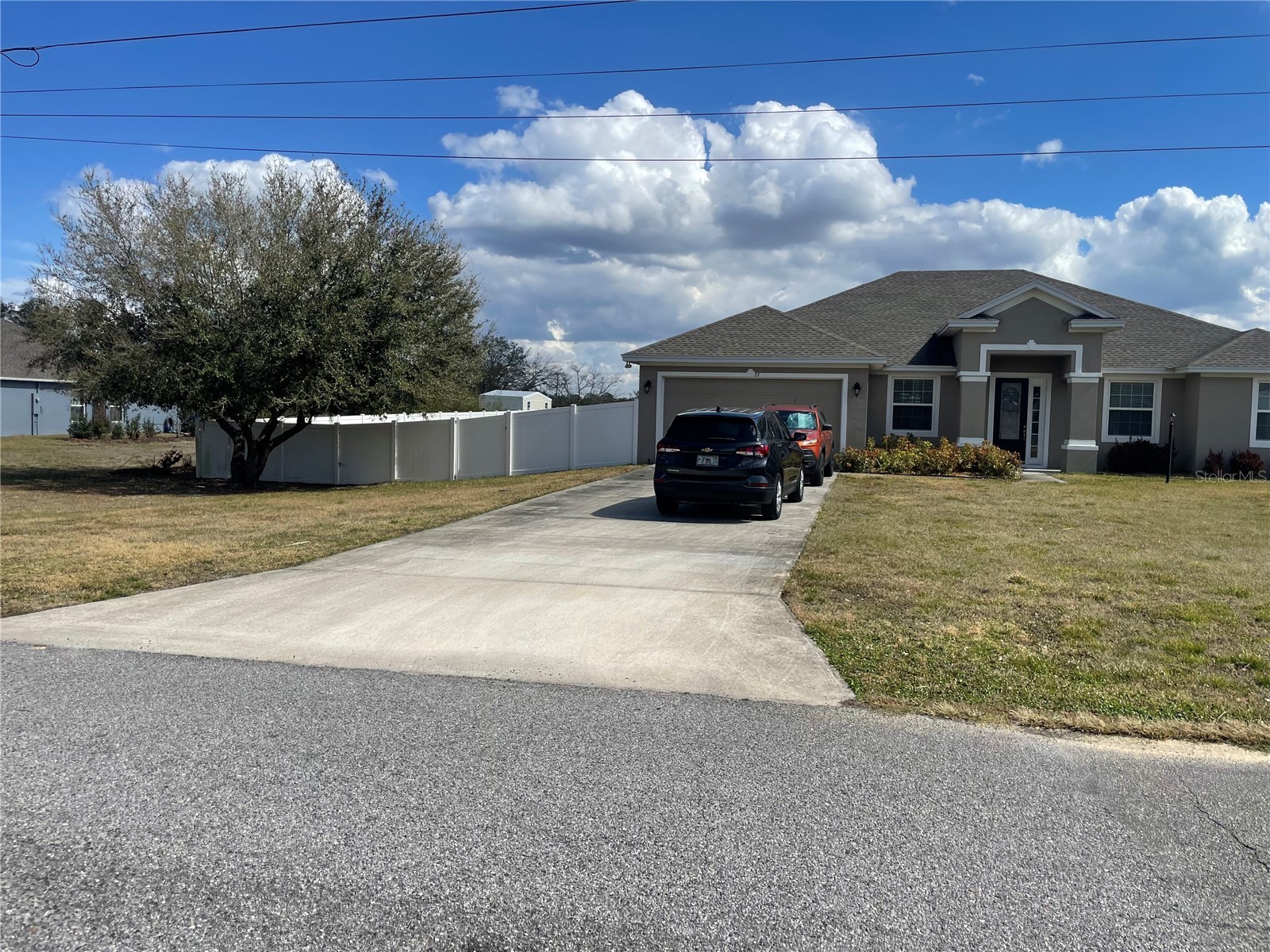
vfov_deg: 53.1
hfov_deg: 67.3
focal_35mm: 26
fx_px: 954
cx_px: 635
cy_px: 476
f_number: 1.6
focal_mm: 4.2
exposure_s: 1/5051
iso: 32
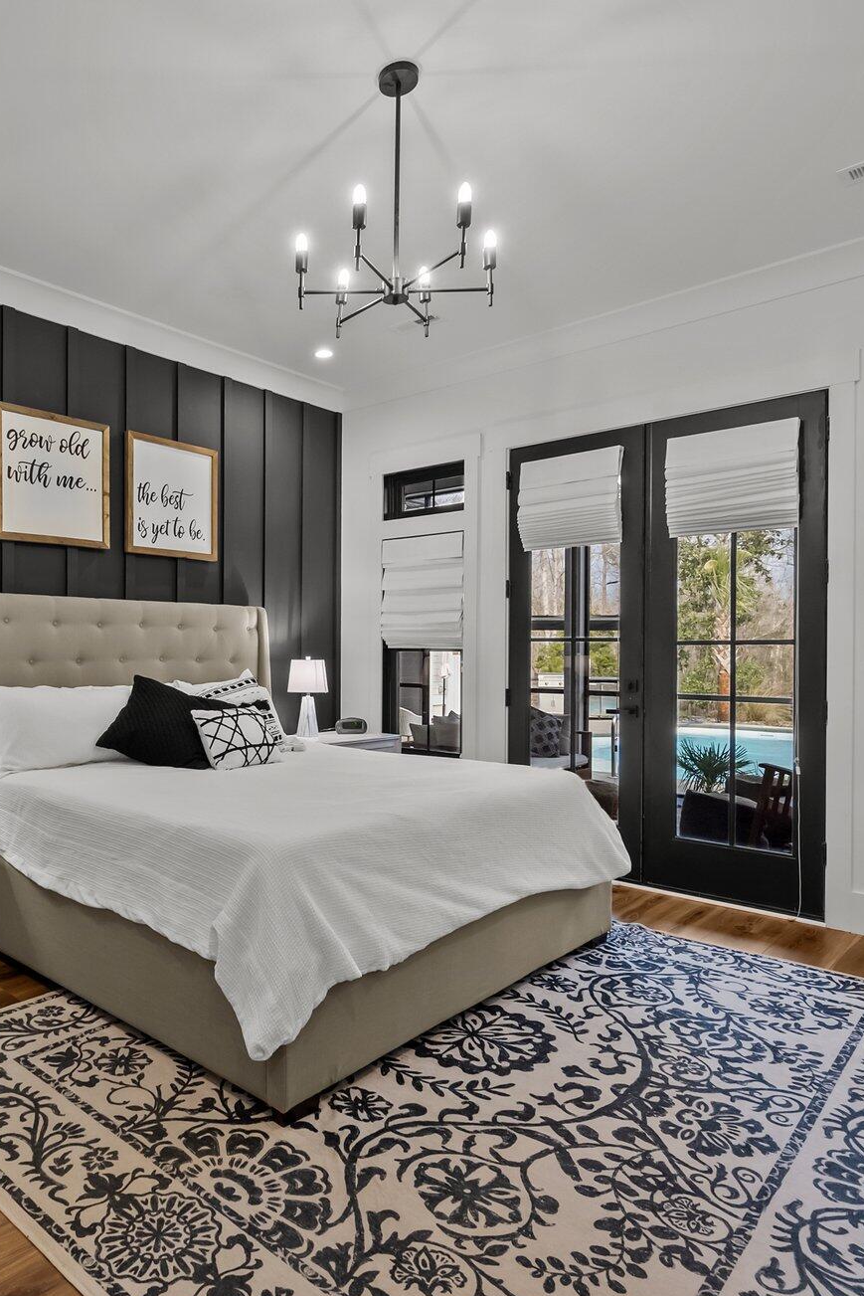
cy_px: 647
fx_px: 792
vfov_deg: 78.6
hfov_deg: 54.7
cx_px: 224
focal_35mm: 22
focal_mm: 14
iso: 640
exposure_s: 1/8
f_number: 7.1
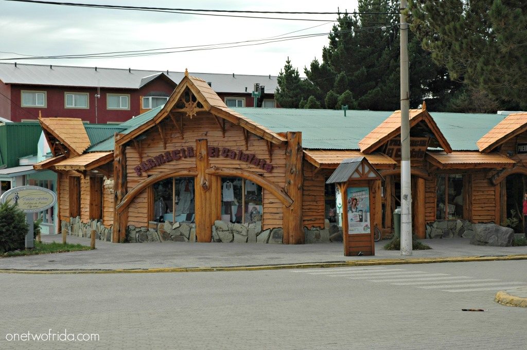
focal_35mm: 69
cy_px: 175
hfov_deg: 29.3
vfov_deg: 19.7
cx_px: 264
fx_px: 1009
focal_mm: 46
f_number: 8
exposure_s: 1/250
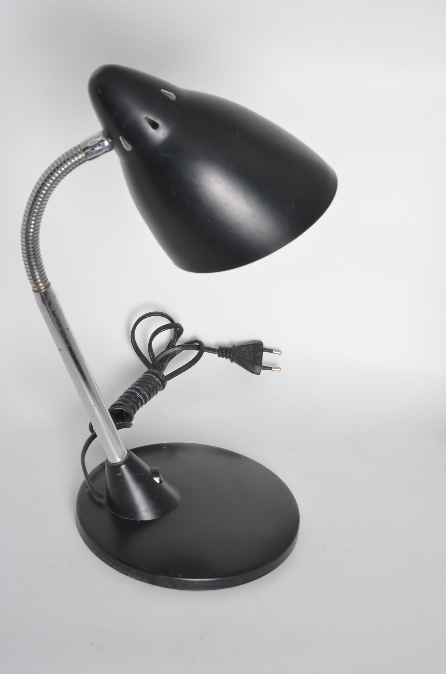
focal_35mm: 75
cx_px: 223
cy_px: 337
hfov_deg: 18.1
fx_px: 1400
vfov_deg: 27.0
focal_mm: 50
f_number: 11
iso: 100
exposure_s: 1/125
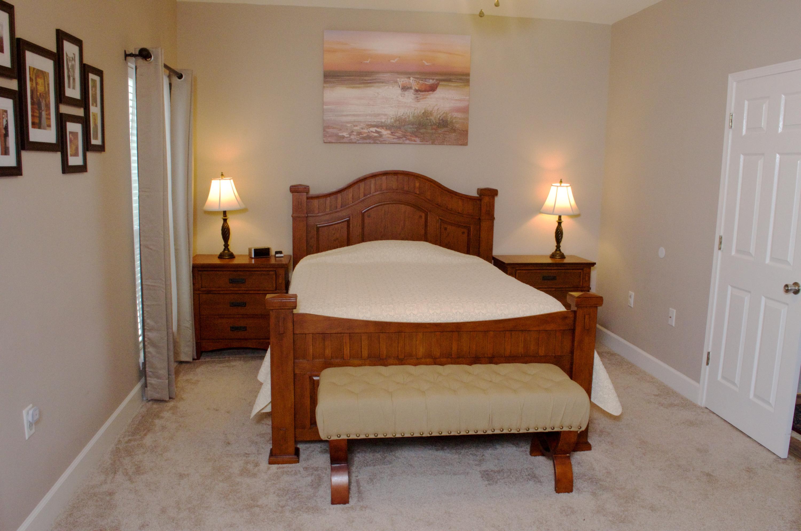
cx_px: 400
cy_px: 266
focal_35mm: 27
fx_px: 600
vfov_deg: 47.7
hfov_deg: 67.5
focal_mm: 18
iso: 800
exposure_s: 1/30
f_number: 13
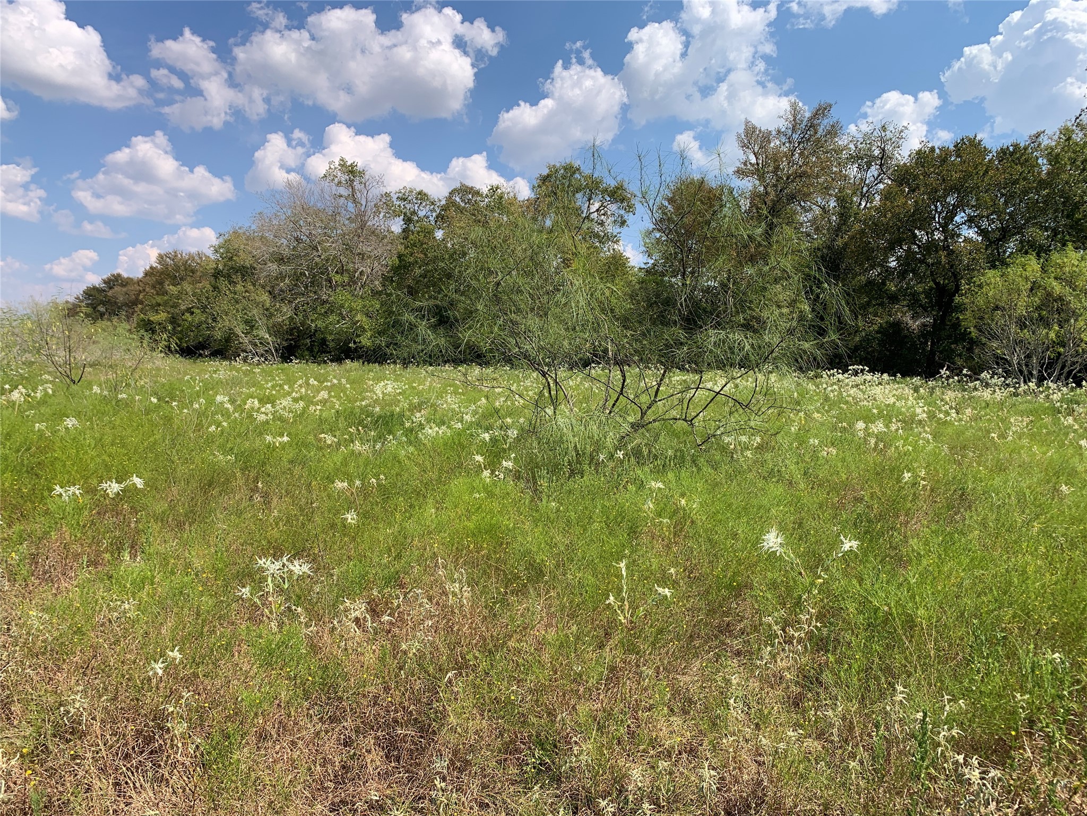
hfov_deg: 67.3
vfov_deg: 53.1
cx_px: 544
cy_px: 408
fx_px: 816
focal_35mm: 26
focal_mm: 4.25
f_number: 1.8
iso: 25
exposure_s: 1/2208
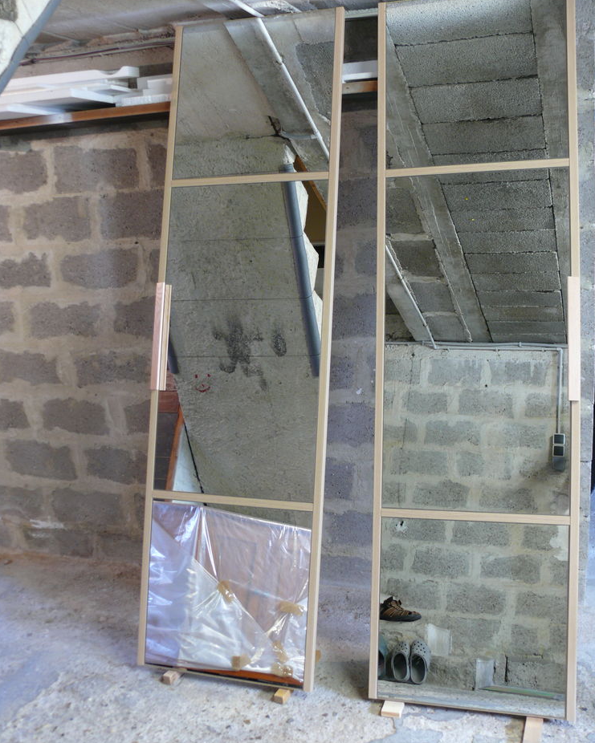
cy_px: 357
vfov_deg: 46.8
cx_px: 299
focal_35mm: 39
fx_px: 858
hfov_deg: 38.2
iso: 100
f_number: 2.8
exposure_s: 1/2.5
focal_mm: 7.8
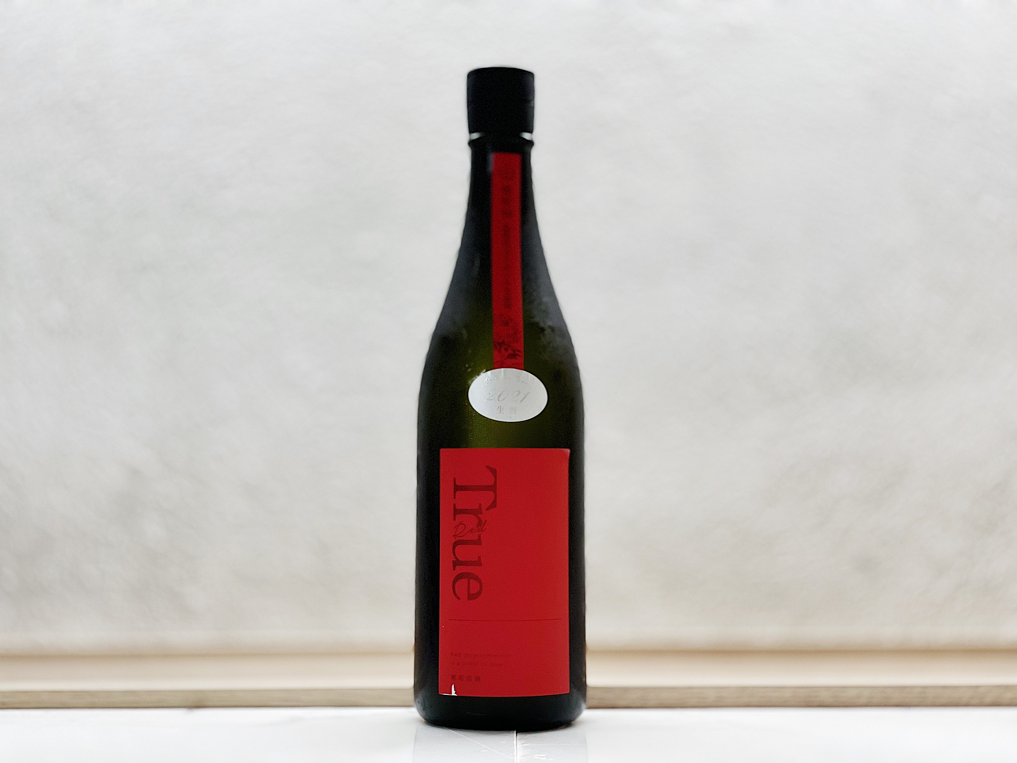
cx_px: 508
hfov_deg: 36.8
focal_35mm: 52
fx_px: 1528
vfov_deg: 28.0
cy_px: 382
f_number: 2
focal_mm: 6
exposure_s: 1/100
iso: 125
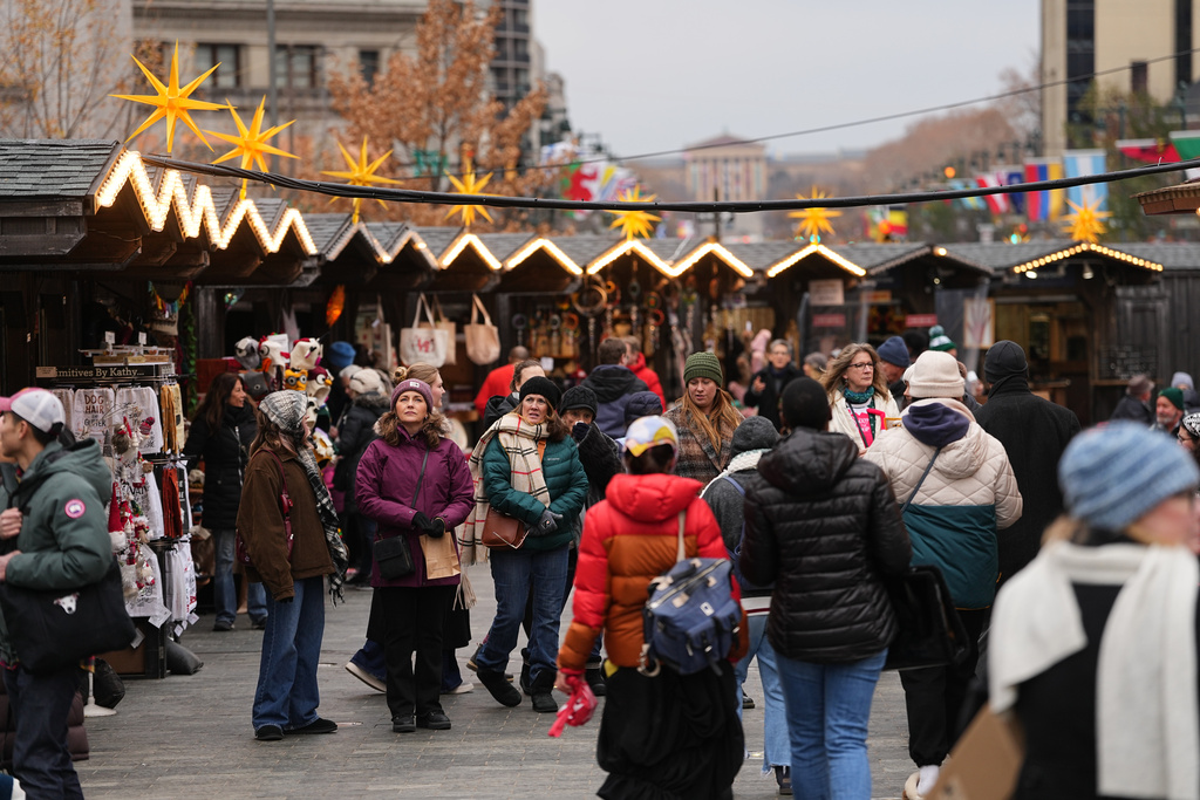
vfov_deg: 11.0
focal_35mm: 125
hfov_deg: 16.4
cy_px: 400
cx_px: 600
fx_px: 4167
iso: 250
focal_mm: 125
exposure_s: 1/640
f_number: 2.8
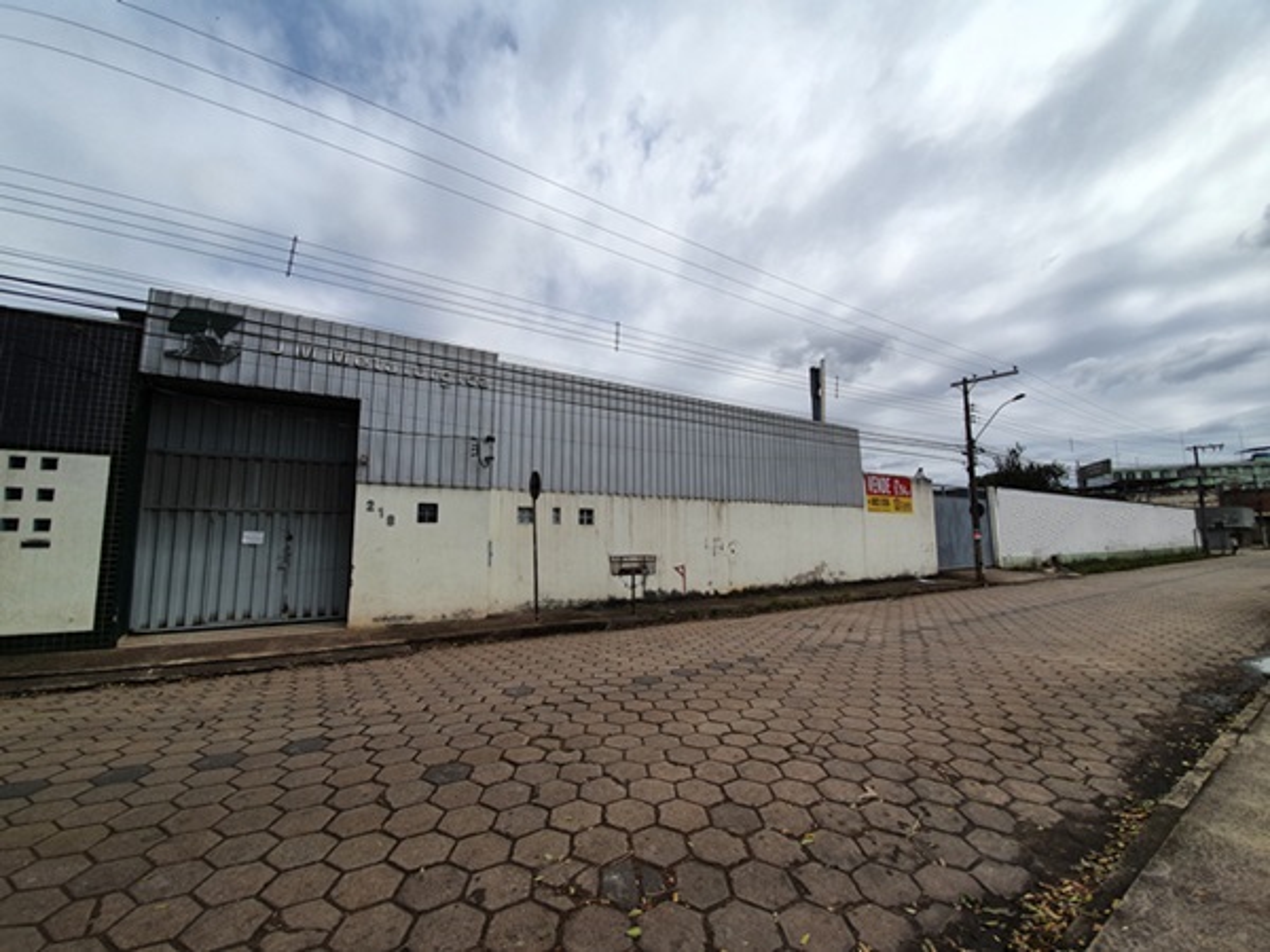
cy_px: 476
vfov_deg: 89.9
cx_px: 635
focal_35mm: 13
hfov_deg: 106.2
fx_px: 477
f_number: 2.2
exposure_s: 1/1696
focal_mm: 1.8
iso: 50
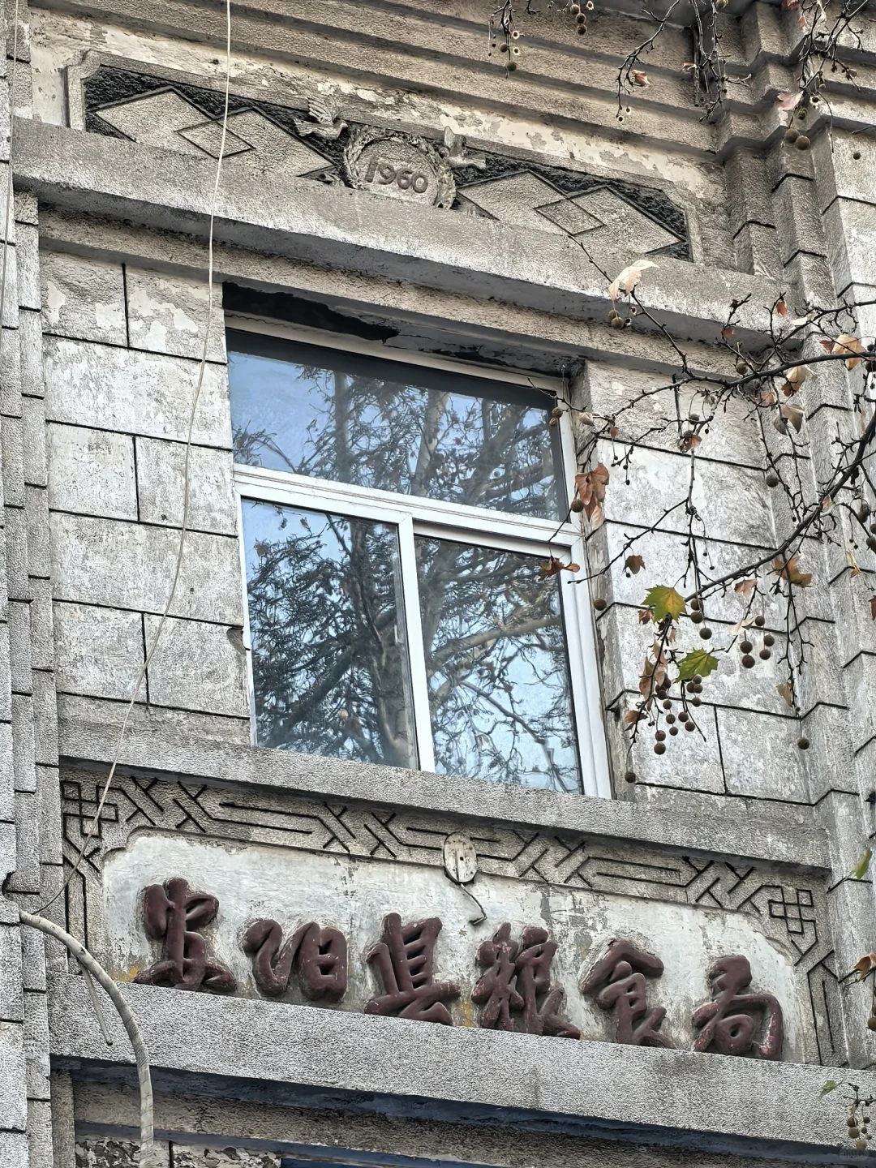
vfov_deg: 16.4
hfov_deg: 12.3
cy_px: 584
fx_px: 4049
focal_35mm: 120
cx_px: 438
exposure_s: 1/100
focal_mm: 8.1
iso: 125
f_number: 2.4
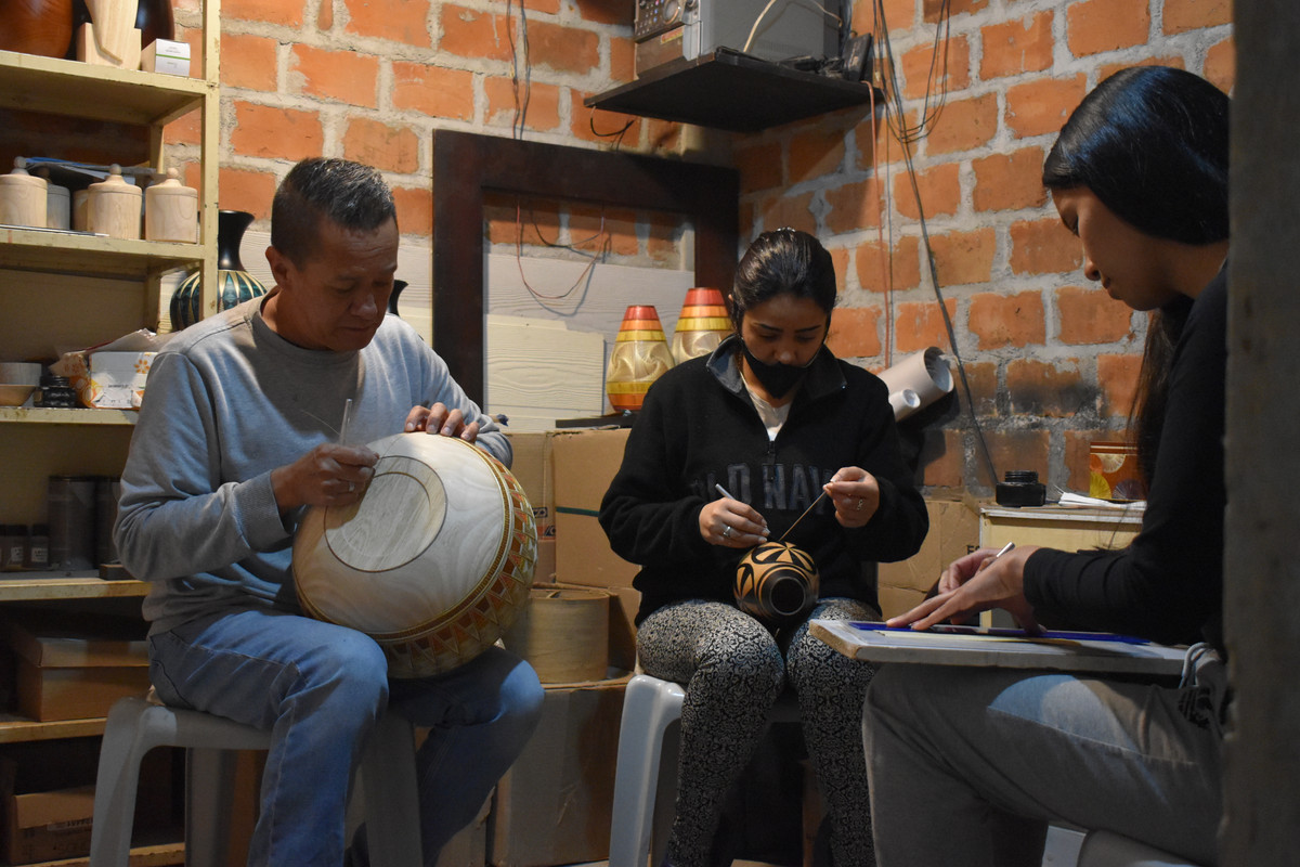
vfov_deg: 30.8
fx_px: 1571
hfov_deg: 45.0
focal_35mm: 44
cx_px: 650
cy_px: 434
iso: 4000
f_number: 4.2
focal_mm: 29
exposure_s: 1/125
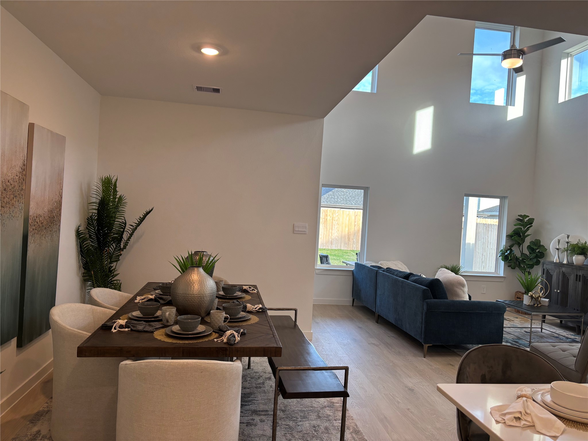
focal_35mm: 26
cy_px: 220
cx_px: 294
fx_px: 442
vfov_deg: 53.1
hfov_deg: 67.3
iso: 80
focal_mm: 5.96
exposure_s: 1/120
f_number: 1.6
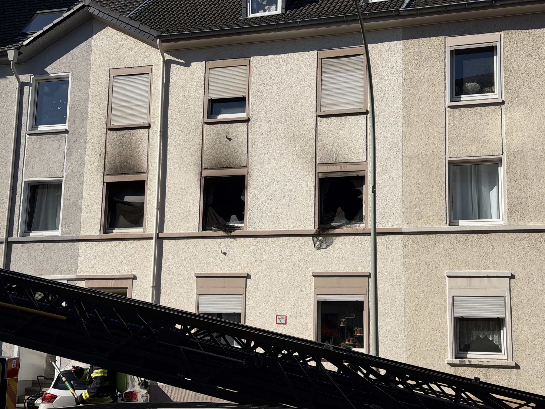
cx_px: 272
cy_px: 204
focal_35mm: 48
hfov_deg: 39.7
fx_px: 756
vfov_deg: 30.3
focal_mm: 6.76
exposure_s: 1/9901
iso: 64
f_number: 1.78
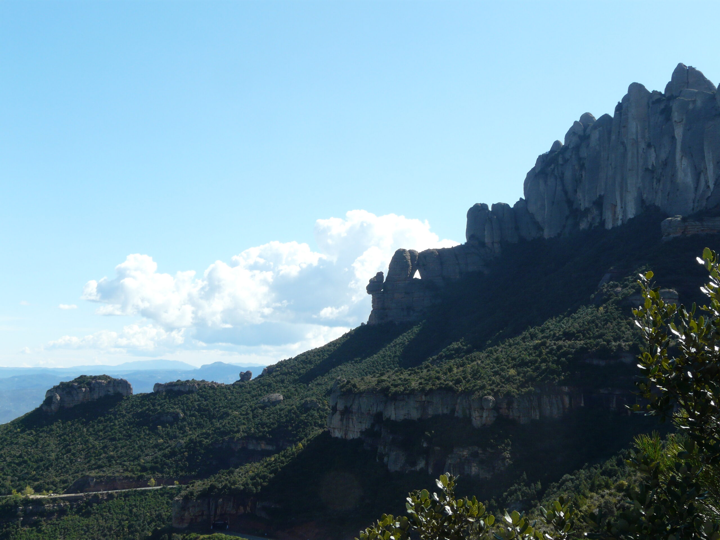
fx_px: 998
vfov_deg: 30.3
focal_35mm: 48
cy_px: 270
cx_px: 360
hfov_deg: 39.7
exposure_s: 1/400
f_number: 5.6
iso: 100
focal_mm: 7.9
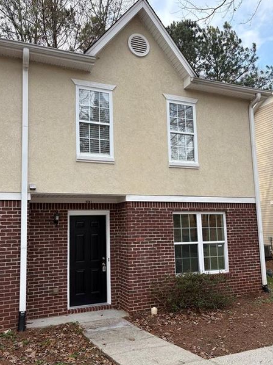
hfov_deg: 48.2
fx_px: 305
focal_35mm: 29
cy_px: 190
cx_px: 131
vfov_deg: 61.7
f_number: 1.6
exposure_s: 1/687
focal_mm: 5.96
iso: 64
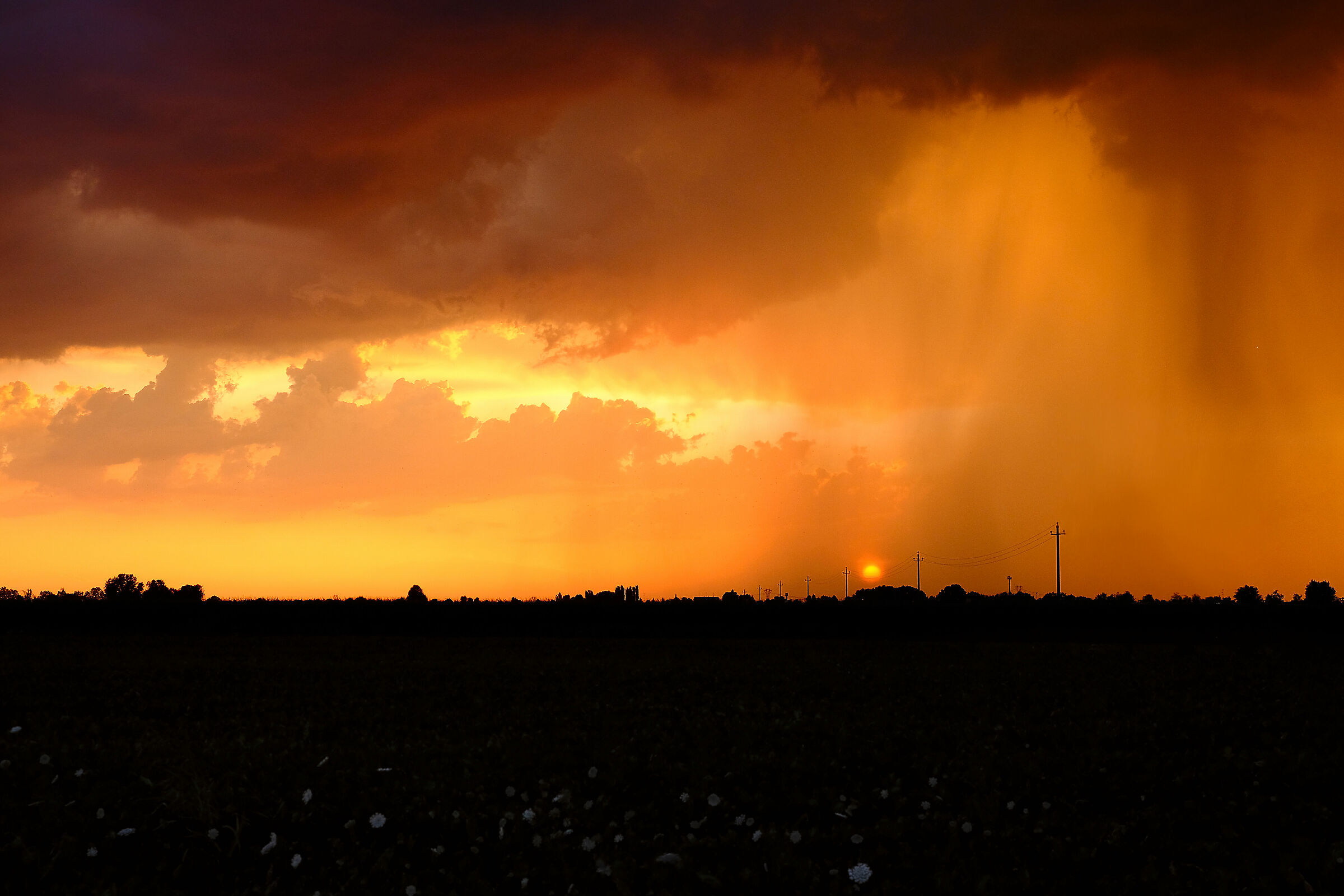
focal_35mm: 43
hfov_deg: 45.4
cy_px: 448
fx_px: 1605
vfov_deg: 31.2
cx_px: 672
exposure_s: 1/75
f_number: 8
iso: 800
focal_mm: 28.9
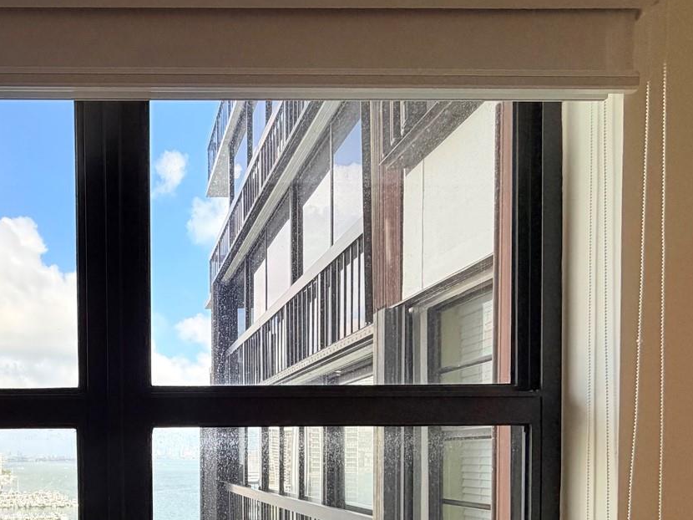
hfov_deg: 59.8
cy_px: 466
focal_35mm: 27
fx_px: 540
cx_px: 131
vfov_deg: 46.4
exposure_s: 1/502
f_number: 2.2
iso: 64
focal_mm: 2.22
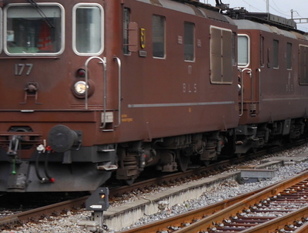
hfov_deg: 17.1
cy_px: 35
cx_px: 126
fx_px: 1026
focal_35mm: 115
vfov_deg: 12.9
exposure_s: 1/200
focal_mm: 23
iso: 160
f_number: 6.3
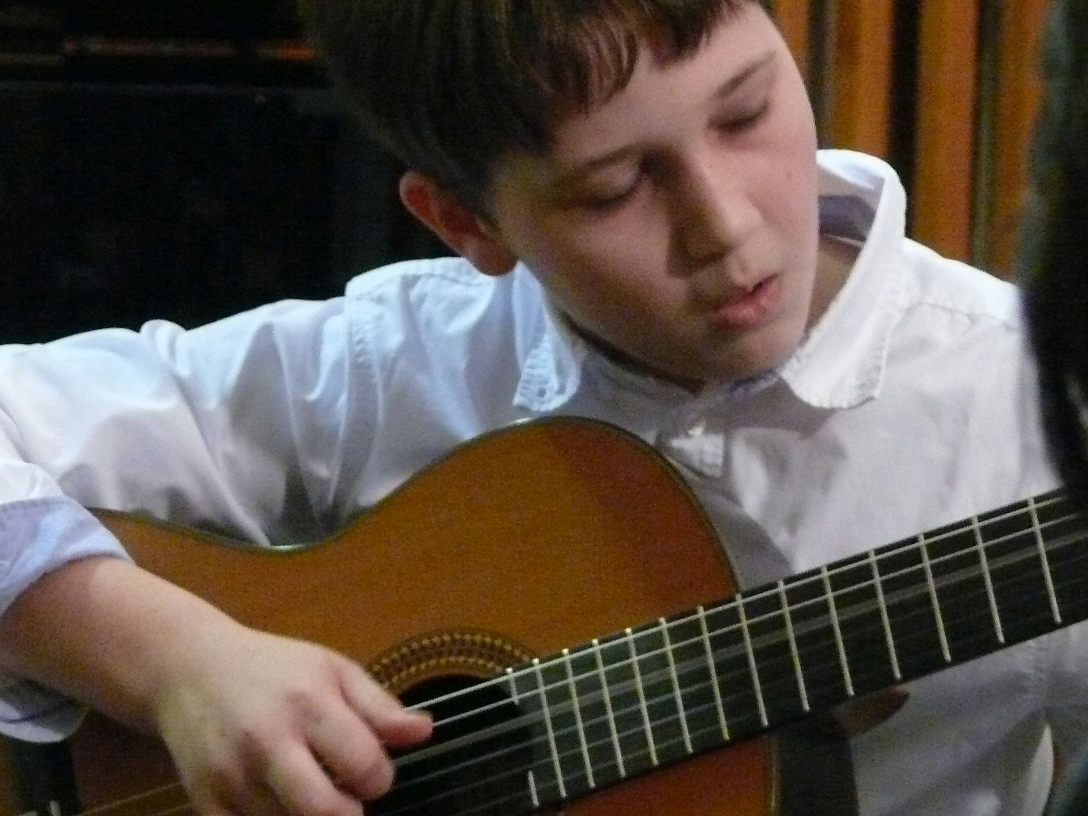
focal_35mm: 232
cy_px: 408
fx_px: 7292
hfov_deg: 8.5
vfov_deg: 6.4
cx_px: 544
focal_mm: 27.4
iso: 800
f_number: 3.6
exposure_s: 1/15
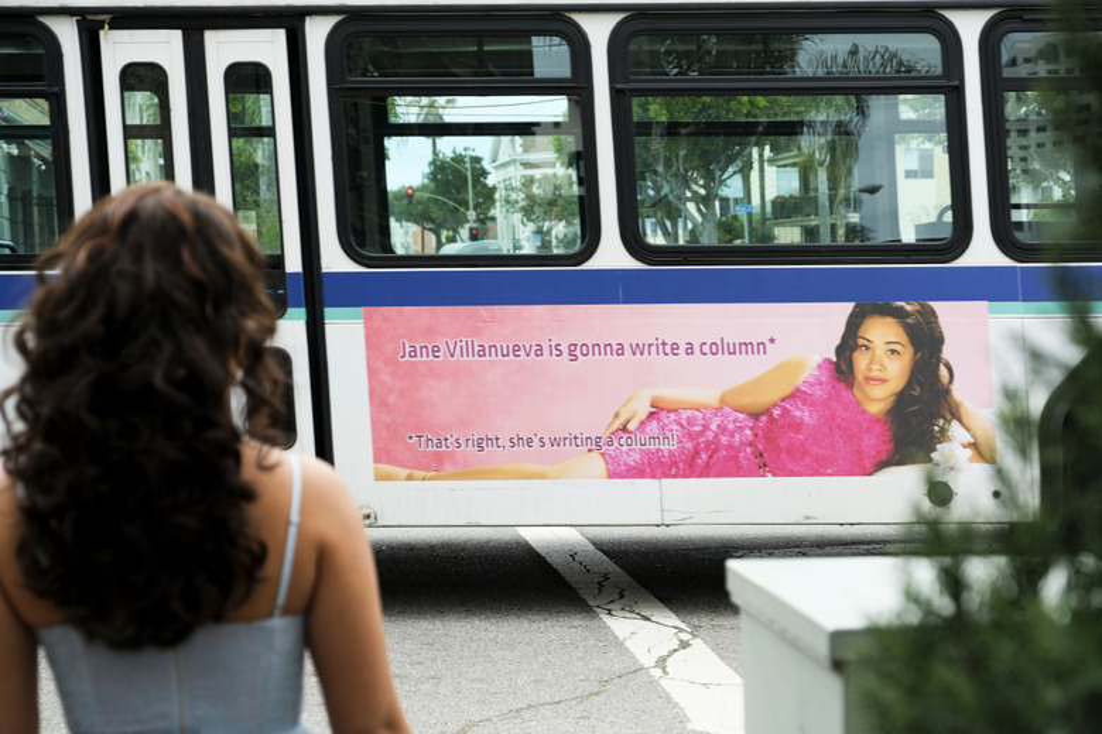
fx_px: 1959
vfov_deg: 21.2
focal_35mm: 64
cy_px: 367
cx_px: 551
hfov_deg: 31.4
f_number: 3.6
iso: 400
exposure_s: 1/500
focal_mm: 42.7
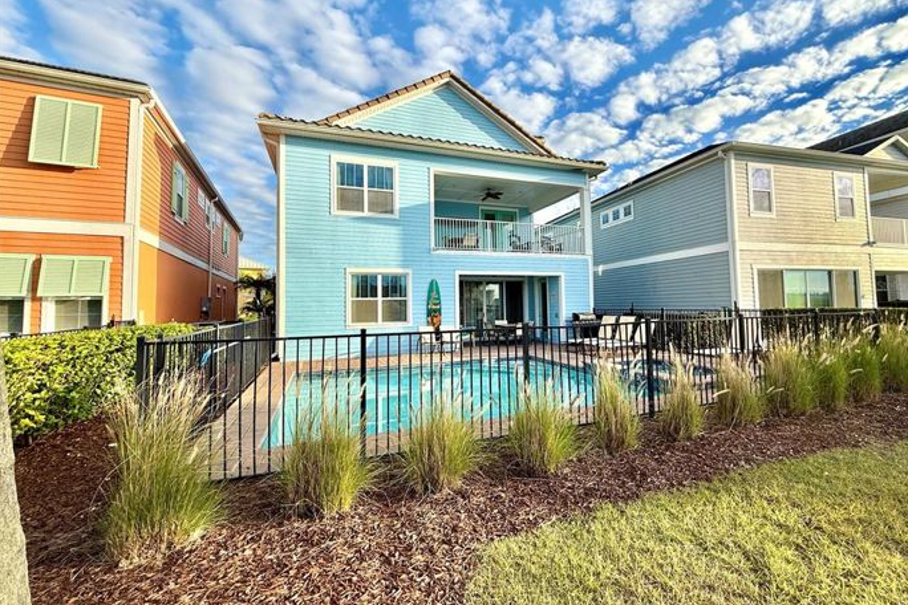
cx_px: 464
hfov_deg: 100.4
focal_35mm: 15
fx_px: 378
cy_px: 285
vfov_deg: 77.3
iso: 50
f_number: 2.2
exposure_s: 1/1105
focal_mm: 2.22
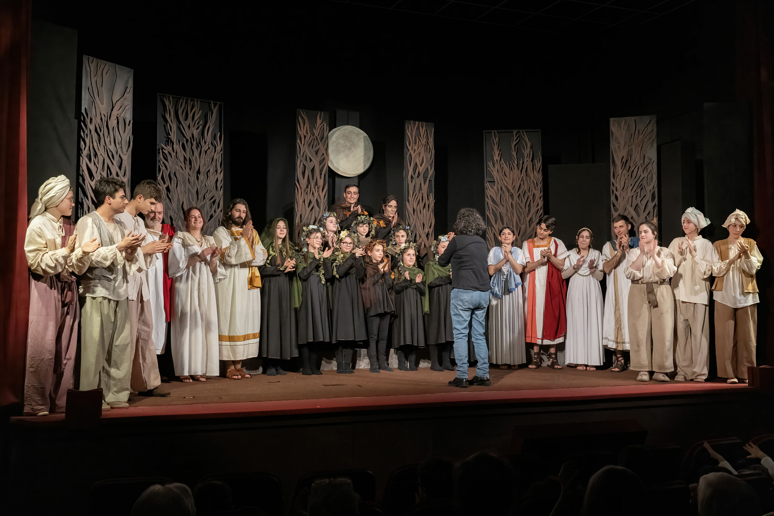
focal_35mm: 34
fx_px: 731
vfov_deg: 38.9
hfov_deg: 55.8
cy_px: 258
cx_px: 387
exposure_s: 1/160
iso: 8000
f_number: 7.1
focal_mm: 34
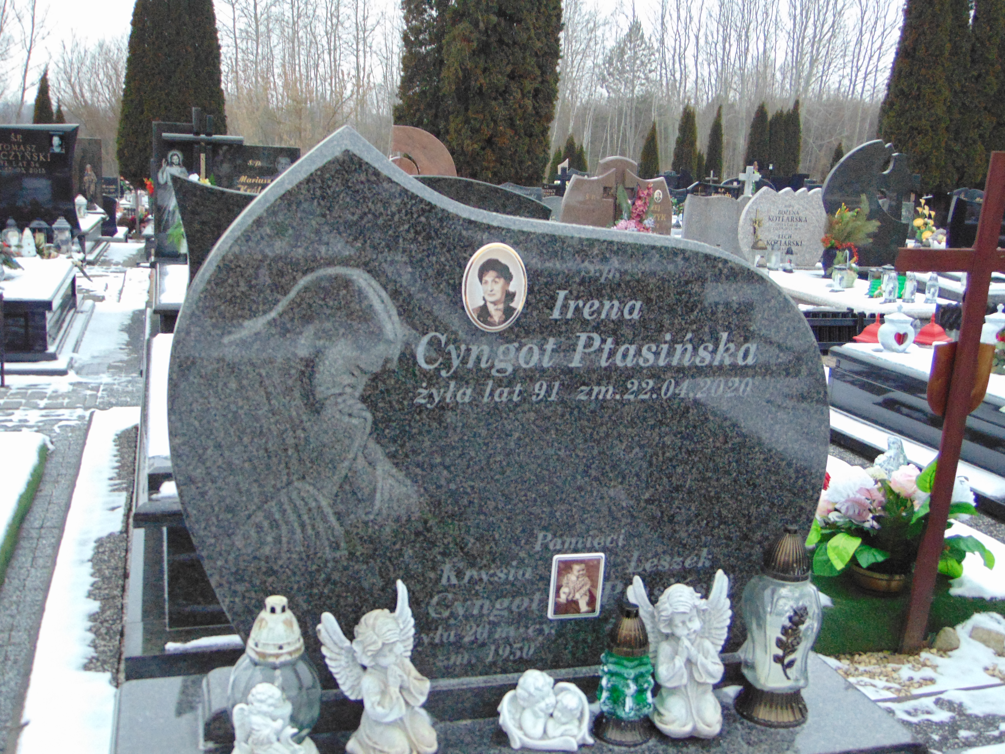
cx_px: 502
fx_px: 1132
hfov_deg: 47.9
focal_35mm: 39
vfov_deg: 36.8
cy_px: 377
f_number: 3.3
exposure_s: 1/125
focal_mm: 6.9
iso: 400
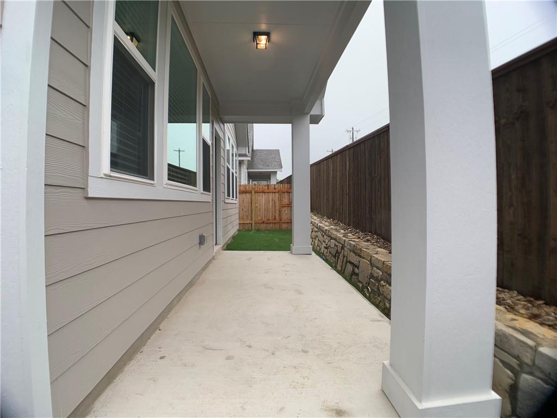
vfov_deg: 53.1
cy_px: 209
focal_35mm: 26
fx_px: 418
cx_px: 278
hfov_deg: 67.3
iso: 25
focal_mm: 4.25
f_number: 1.8
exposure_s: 1/151
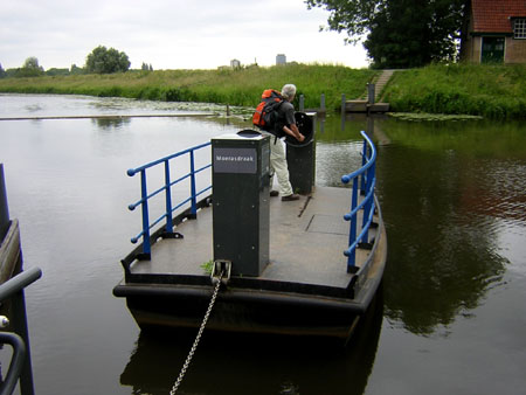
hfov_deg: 51.3
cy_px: 198
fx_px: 547
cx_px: 263
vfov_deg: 39.7
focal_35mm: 36
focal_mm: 4.7
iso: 100
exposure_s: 1/397
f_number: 2.6
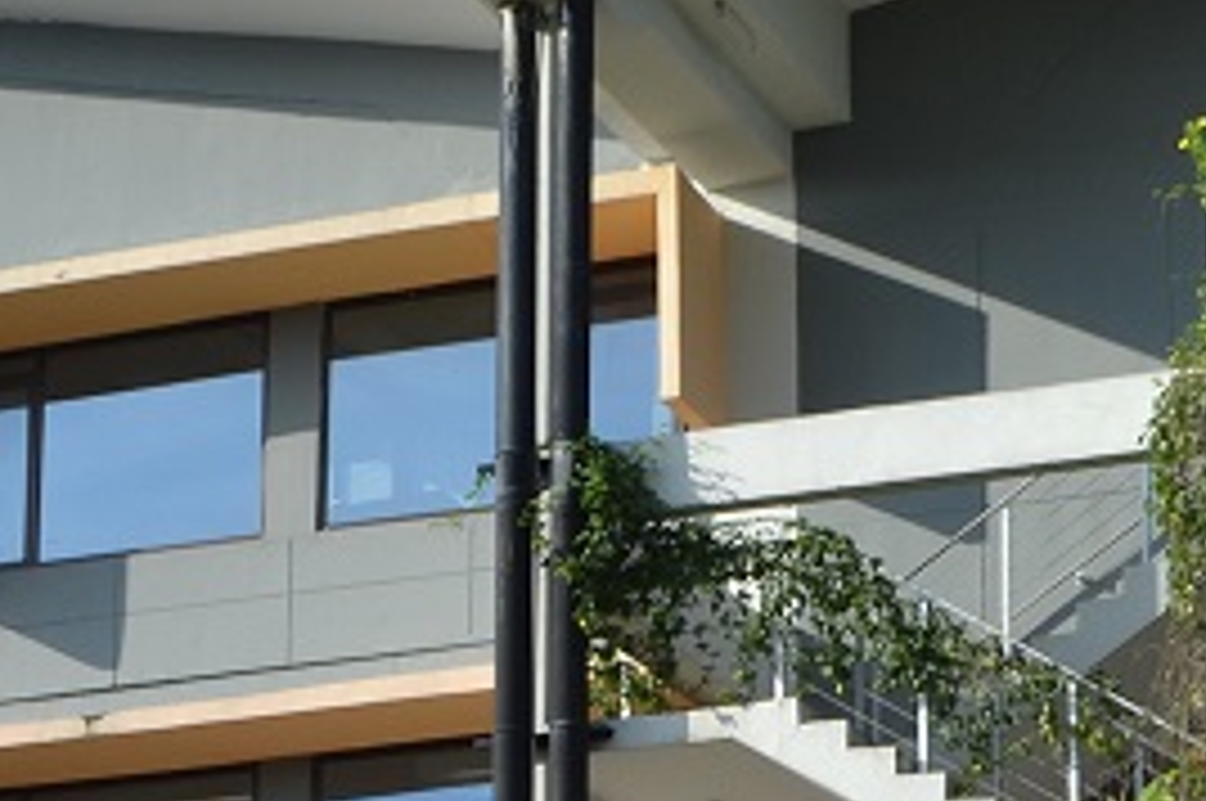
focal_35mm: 142
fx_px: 4751
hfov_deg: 14.5
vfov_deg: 9.3
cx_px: 567
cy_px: 1318
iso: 100
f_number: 13
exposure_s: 1/100
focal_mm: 22
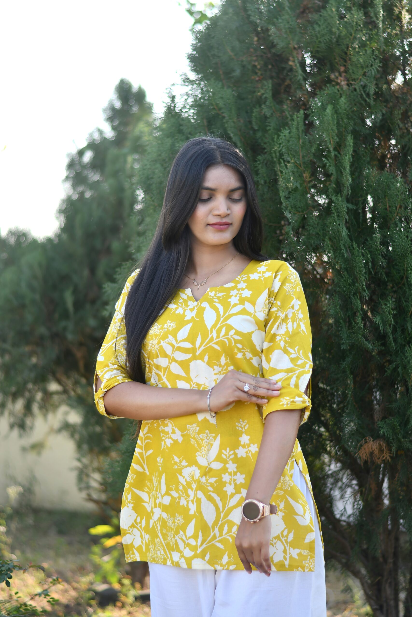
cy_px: 308
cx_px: 206
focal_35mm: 75
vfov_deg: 27.0
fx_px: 1287
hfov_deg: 18.2
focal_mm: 50
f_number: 1.8
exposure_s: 1/500
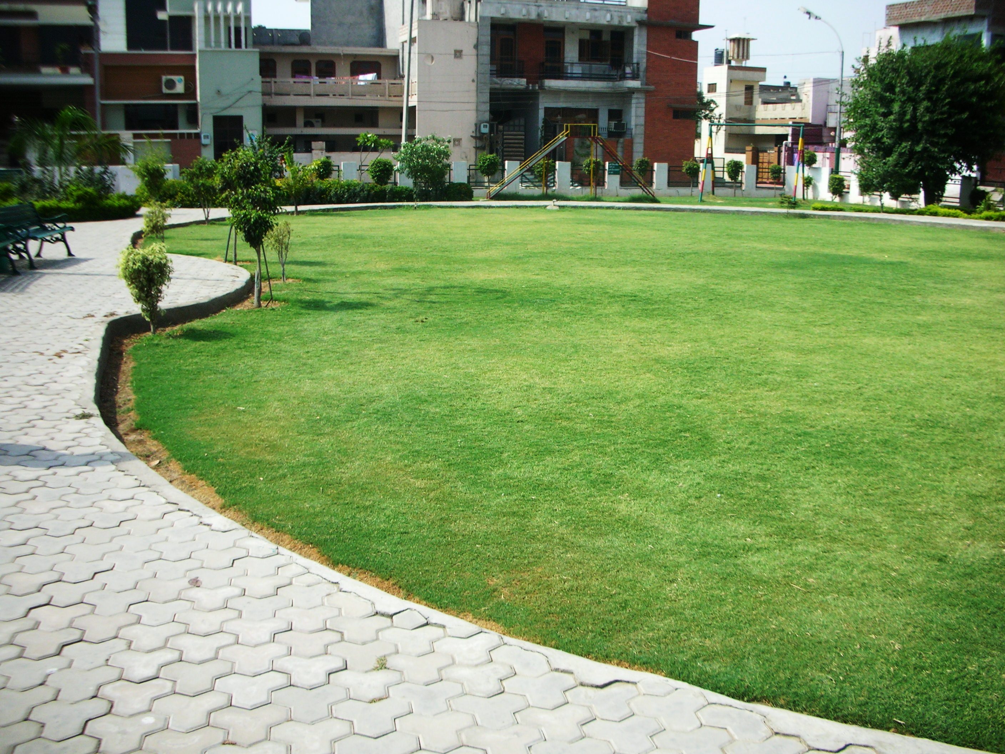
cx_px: 502
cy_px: 377
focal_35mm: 35
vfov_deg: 40.7
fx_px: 1016
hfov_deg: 52.6
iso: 50
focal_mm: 5.8
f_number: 8.5
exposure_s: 1/90.3
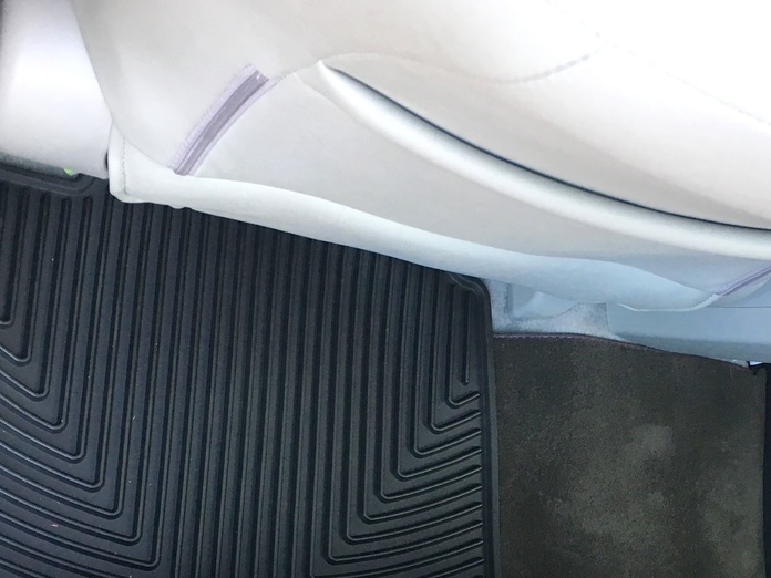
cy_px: 463
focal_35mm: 50
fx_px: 1114
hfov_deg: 37.9
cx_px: 487
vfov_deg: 28.5
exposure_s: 1/30
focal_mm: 4.15
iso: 64
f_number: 2.2
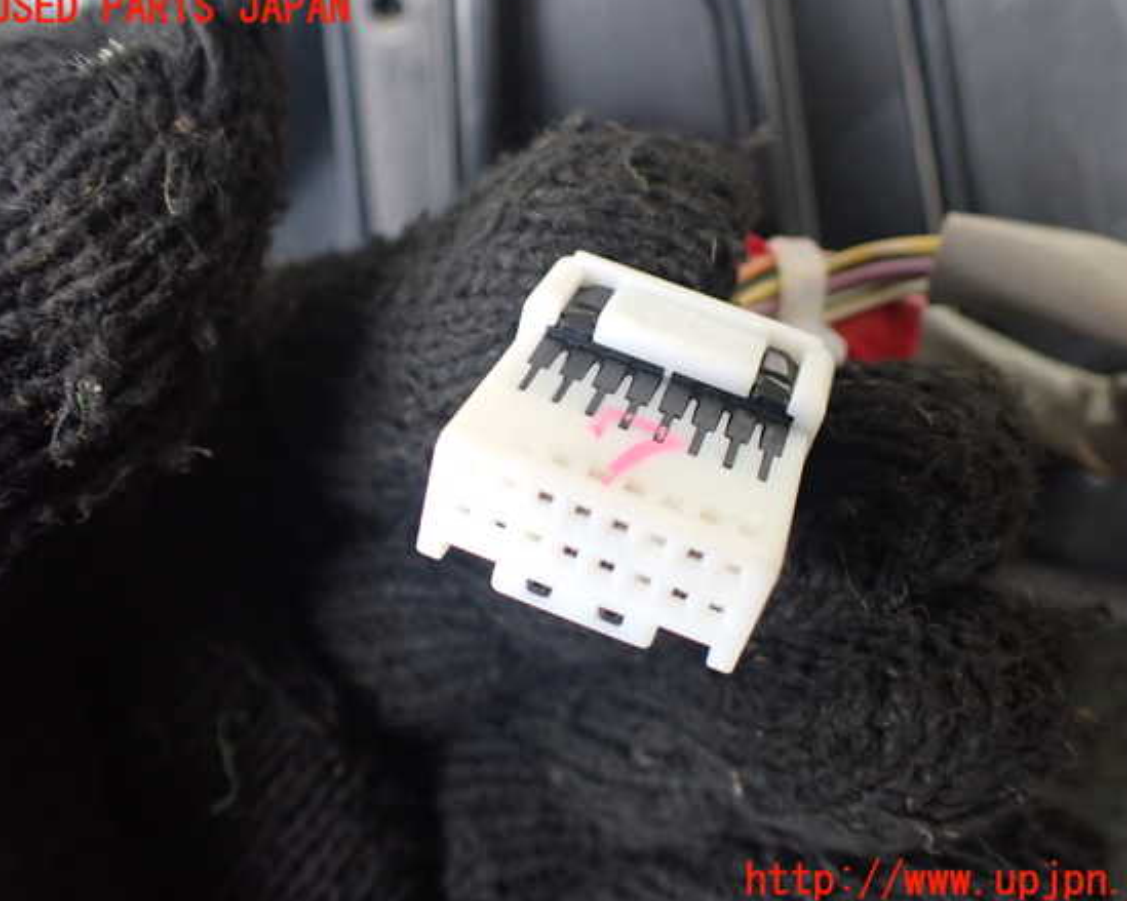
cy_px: 445
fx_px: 1067
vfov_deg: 45.8
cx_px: 593
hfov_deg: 55.6
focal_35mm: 32
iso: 500
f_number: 2.3
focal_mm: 5.4
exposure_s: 1/125
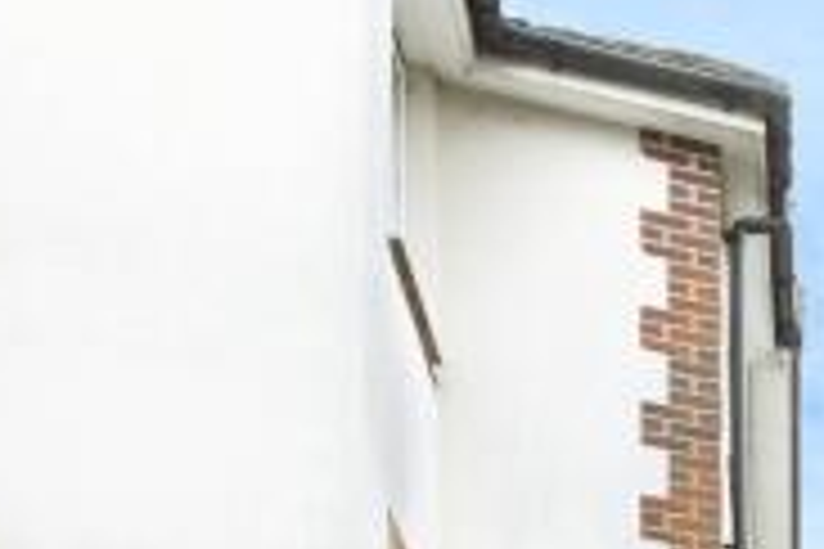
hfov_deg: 16.7
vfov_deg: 11.5
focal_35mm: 84
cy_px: 1523
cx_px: 1738
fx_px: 1923
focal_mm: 15
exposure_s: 1/100
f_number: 8
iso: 800
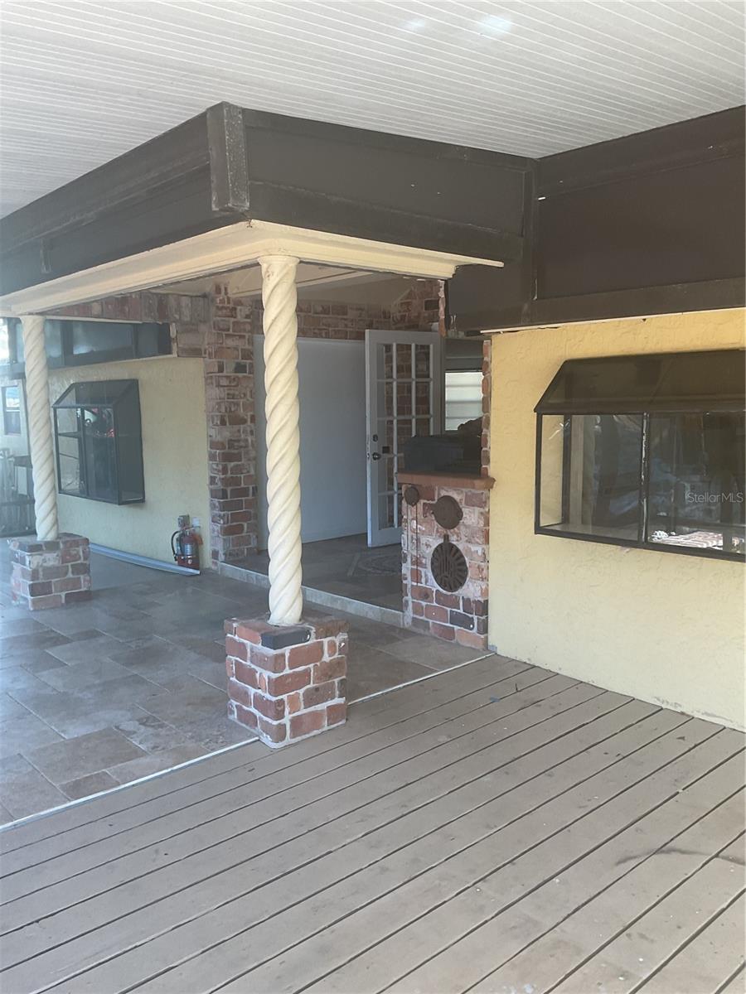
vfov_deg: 61.7
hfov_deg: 48.2
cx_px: 373
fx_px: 833
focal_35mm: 29
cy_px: 497
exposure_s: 1/120
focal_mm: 3
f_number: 1.8
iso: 50
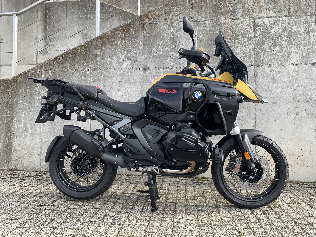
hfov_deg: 67.3
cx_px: 158
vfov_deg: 53.1
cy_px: 118
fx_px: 237
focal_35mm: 26
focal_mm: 4.25
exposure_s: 1/433
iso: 25
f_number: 1.8
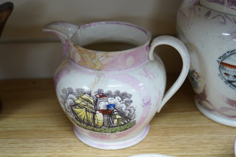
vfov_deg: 25.0
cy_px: 81
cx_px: 117
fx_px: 354
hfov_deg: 36.9
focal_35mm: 54
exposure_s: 1/160
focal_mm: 49
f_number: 4.5
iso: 2500
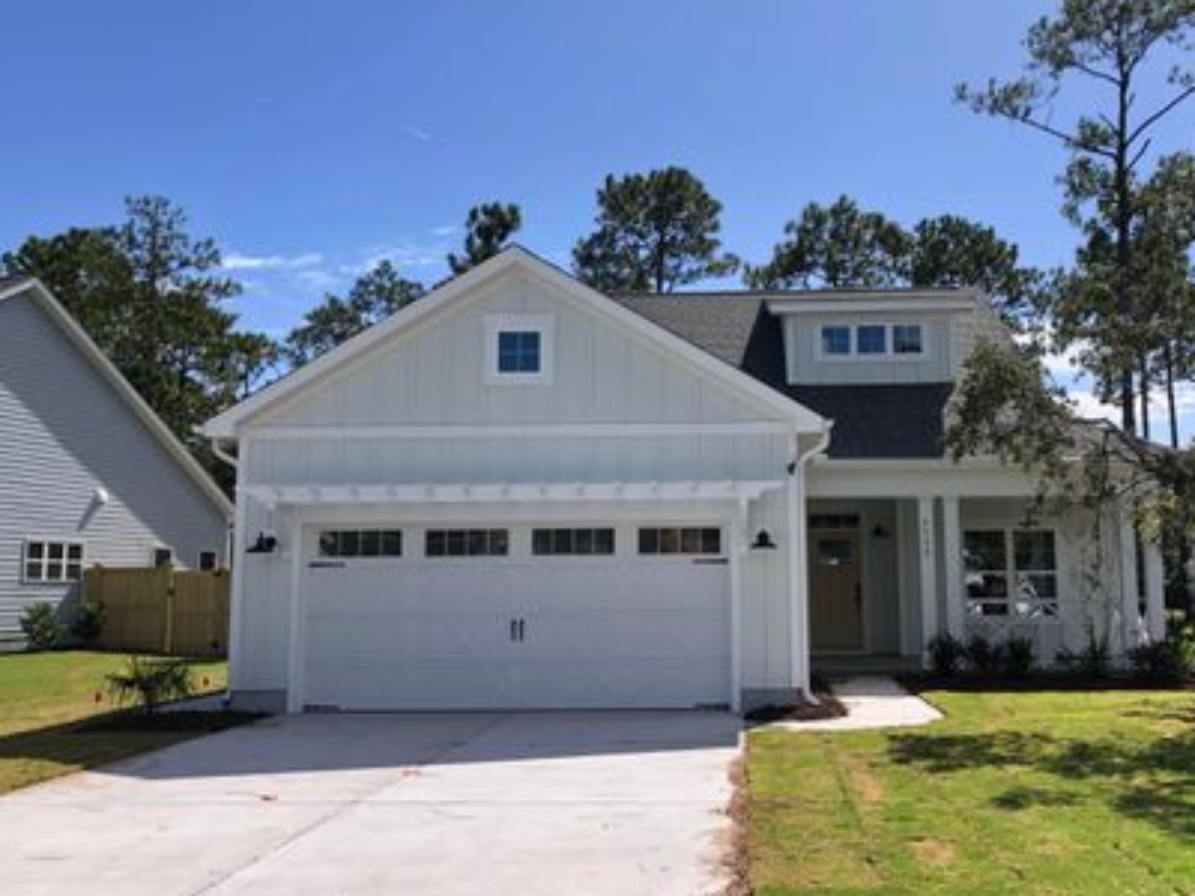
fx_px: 1208
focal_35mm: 35
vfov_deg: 40.7
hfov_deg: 52.4
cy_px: 420
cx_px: 690
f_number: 1.8
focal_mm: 4
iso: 20
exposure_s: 1/1185
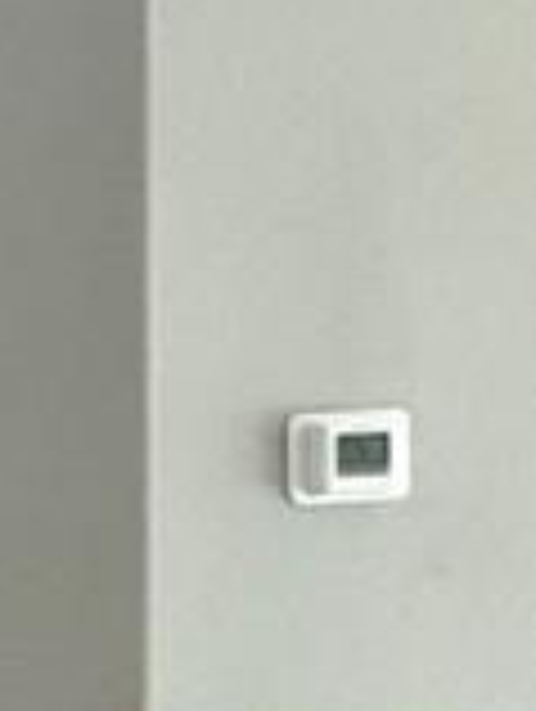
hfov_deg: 9.4
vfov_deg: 17.8
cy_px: 810
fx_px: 2183
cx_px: -1261
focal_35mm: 106
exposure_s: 1/120
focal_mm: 2.22
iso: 250
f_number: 2.2
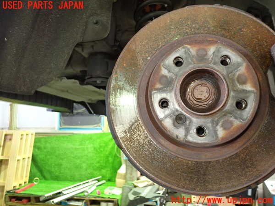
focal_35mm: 30
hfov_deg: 60.0
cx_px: 138
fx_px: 238
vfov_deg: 46.8
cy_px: 103
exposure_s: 1/30
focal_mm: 5.4
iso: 800
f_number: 2.3
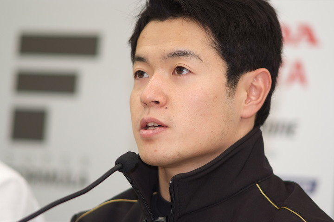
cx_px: 167
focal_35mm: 270
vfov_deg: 5.1
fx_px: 2505
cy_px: 111
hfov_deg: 7.6
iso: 400
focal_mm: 180
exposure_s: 1/125
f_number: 2.8
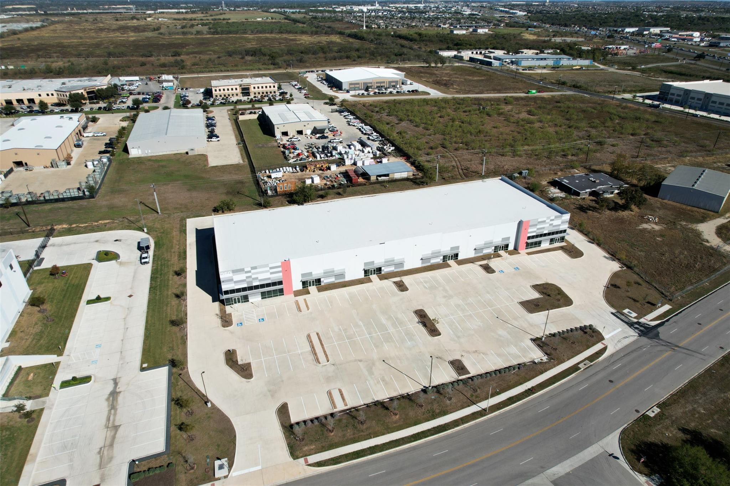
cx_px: 365
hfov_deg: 78.6
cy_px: 243
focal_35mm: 22
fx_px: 446
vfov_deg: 57.2
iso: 130
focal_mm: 8.4
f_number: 2.8
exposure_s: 1/4000
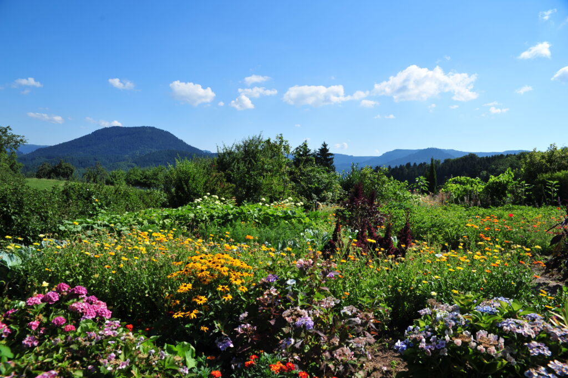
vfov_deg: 53.1
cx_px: 284
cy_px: 189
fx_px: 378
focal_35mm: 24
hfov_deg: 73.8
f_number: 7.1
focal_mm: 24
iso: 200
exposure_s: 1/640
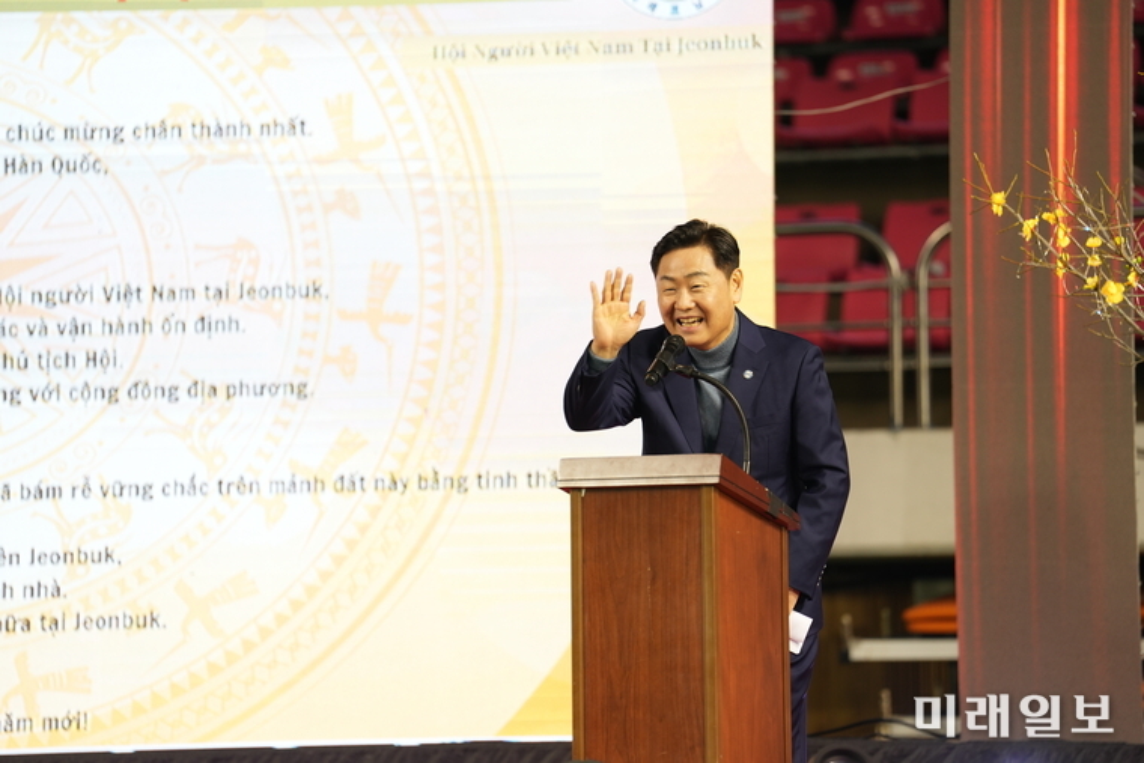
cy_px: 382
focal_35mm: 200
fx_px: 6356
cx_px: 572
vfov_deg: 6.9
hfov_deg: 10.3
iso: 500
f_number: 3.2
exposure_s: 1/200
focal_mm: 200
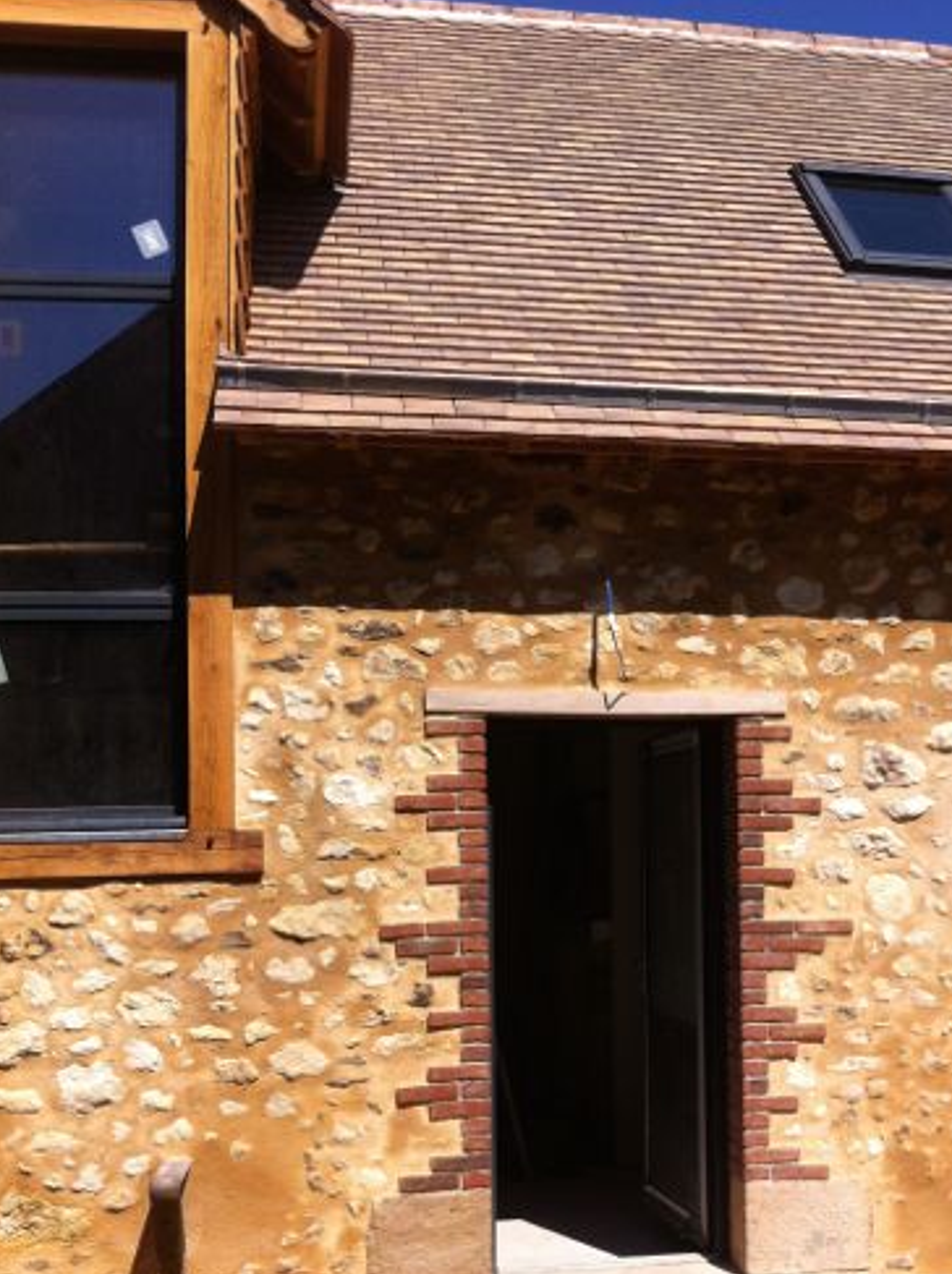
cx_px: 615
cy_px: 827
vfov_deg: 40.9
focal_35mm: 46
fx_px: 1690
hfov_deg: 31.3
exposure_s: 1/1885
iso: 80
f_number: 2.8
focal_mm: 3.85
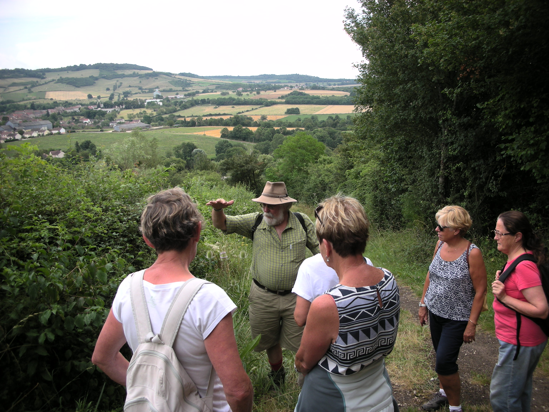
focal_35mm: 35
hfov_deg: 52.6
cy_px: 206
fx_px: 555
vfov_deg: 40.7
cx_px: 274
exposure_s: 1/242
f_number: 2.8
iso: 50
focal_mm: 5.8
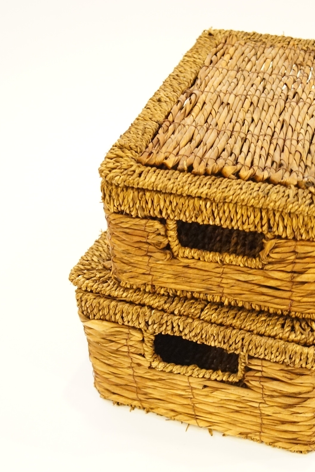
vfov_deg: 36.2
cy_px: 233
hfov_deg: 24.3
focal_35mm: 55
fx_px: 722
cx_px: 249
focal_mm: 24
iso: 3200
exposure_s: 1/40
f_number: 4
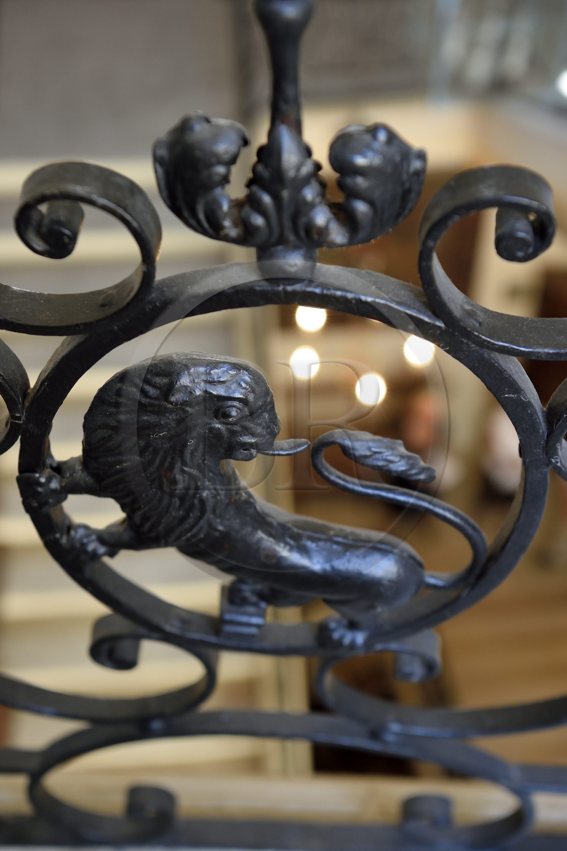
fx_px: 1134
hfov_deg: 28.1
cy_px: 426
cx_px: 284
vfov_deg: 41.1
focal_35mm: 48
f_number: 4
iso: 1250
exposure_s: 1/60
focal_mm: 48
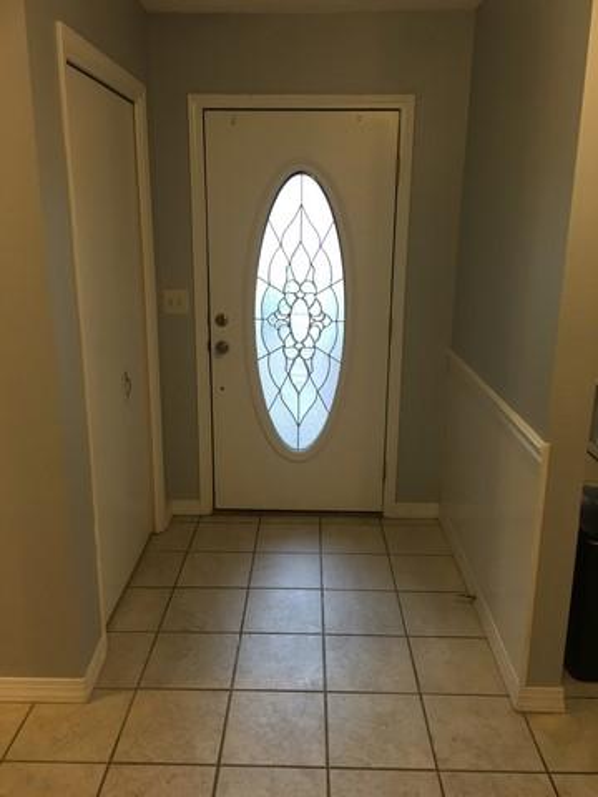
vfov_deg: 61.7
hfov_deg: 48.2
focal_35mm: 29
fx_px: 668
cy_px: 398
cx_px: 299
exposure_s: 1/15
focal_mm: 4.15
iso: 40
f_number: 2.2
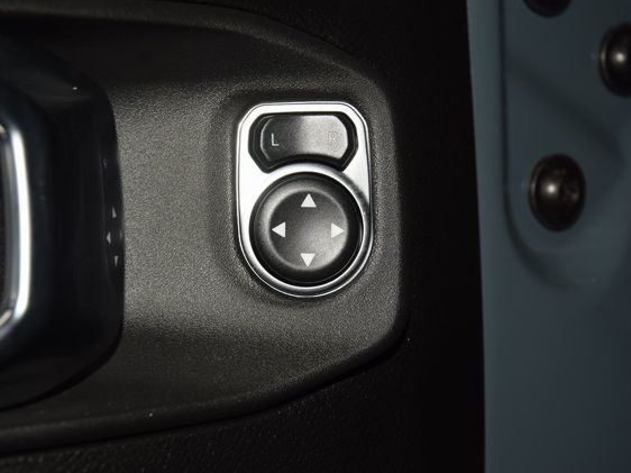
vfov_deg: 12.9
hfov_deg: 17.1
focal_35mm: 115
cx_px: 305
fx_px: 2095
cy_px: 236
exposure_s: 1/125
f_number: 8
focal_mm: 70
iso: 100
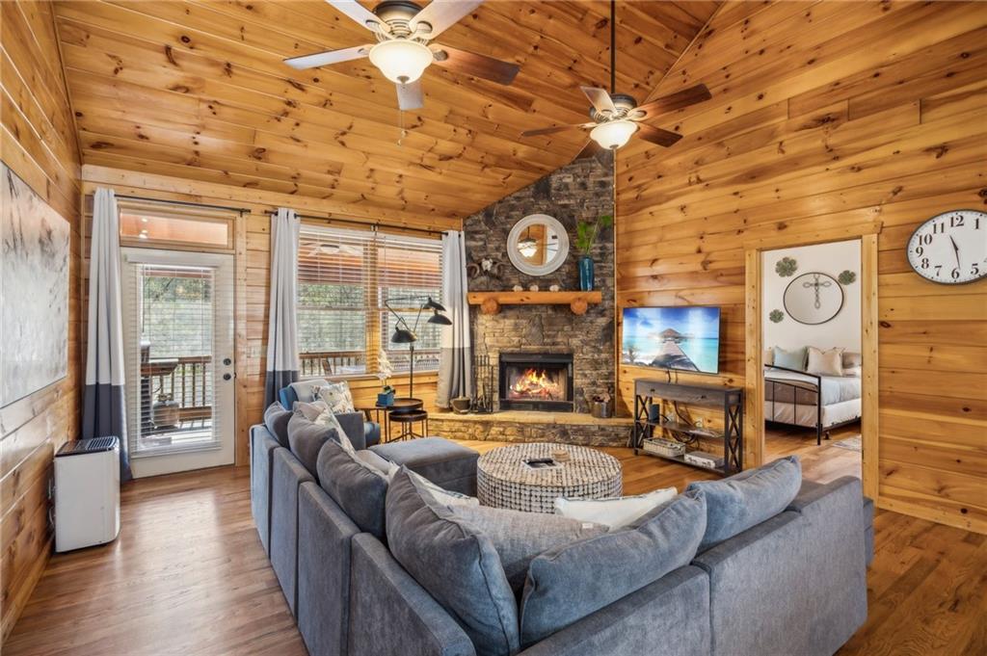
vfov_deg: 73.7
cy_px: 328
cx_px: 494
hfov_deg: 96.8
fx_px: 438
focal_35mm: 16
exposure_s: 1/10
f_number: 5.6
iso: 400
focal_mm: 16
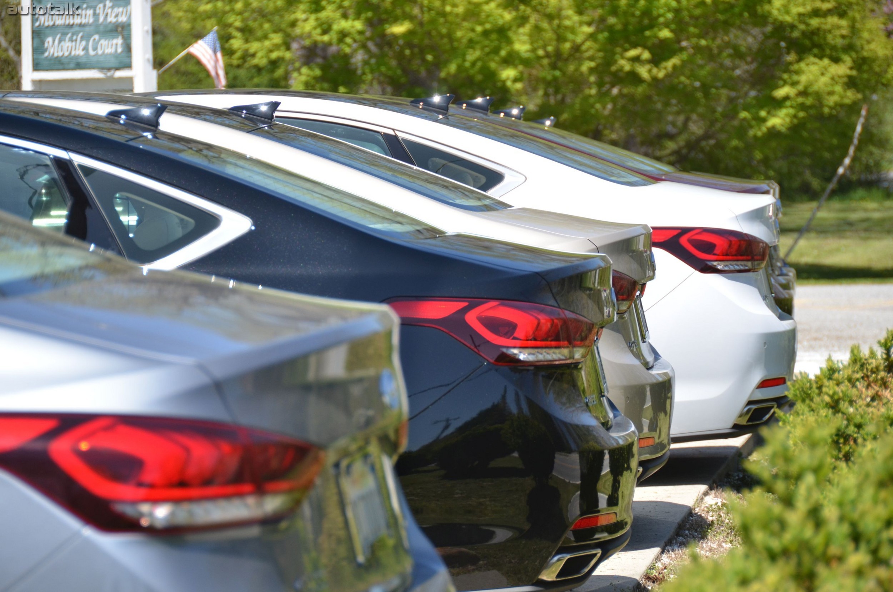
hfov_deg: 10.6
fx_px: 4827
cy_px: 296
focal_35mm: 195
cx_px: 446
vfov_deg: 7.0
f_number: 5.6
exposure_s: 1/1000
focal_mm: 130
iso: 400
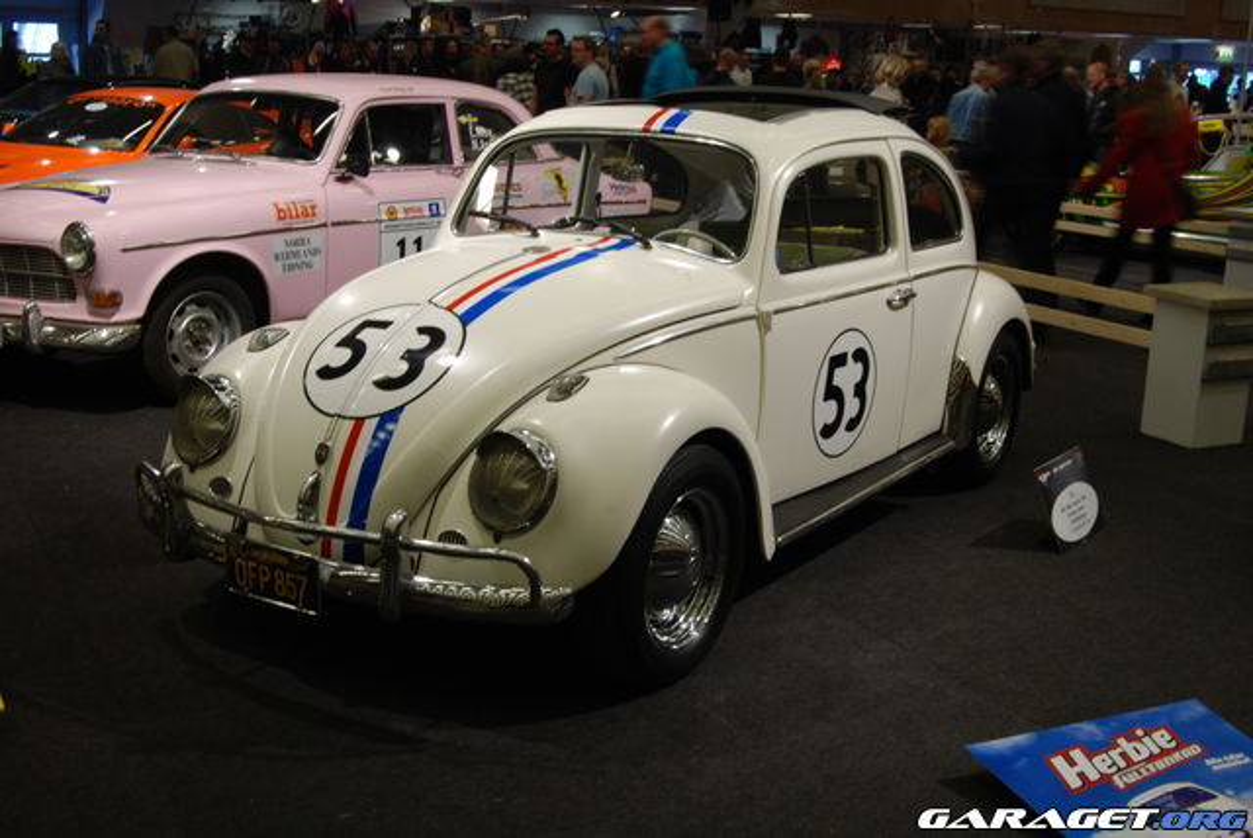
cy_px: 419
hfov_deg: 43.6
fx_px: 1568
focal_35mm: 45
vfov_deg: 29.9
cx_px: 626
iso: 200
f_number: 13
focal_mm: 30
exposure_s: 1/6
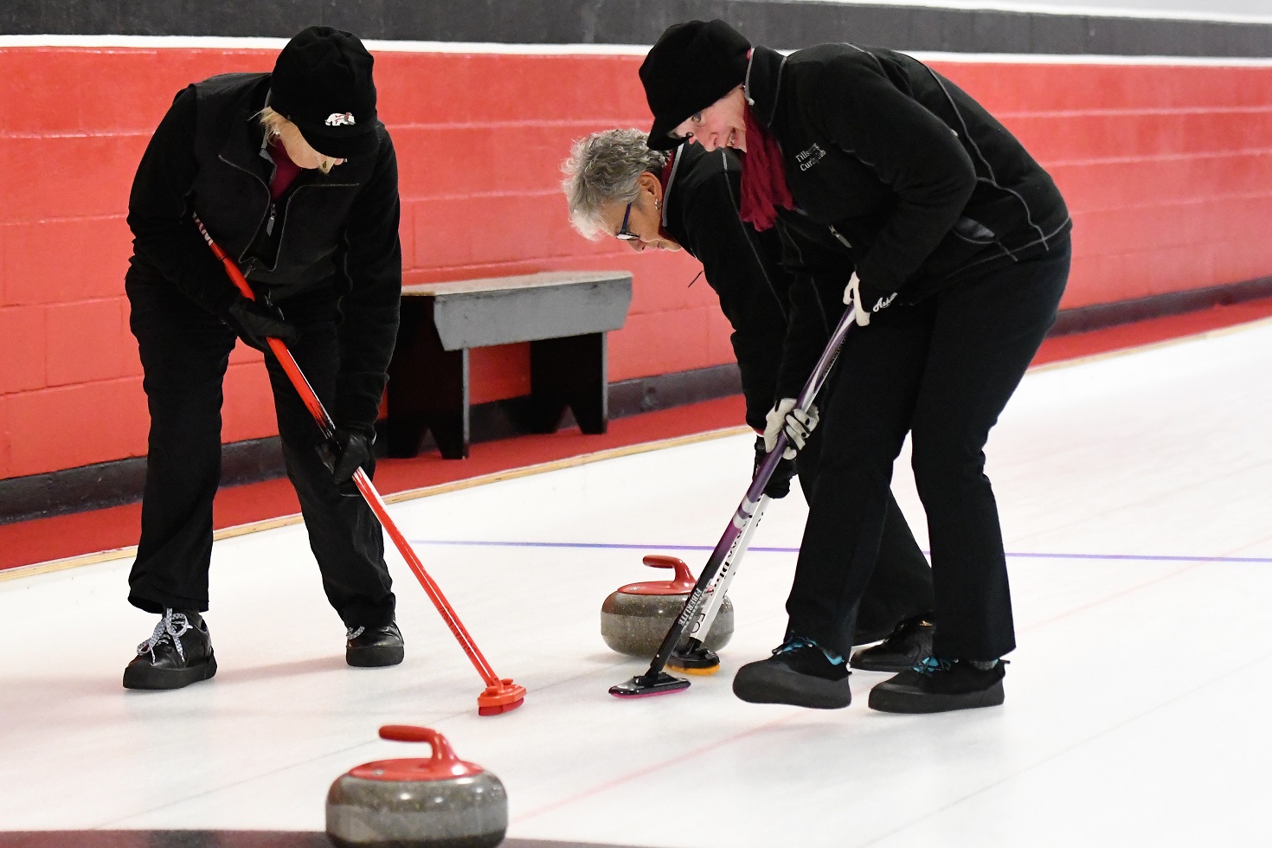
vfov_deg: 13.0
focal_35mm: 105
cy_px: 424
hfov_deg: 19.5
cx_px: 636
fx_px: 3710
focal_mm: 70
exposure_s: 1/1000
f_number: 2.8
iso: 9000
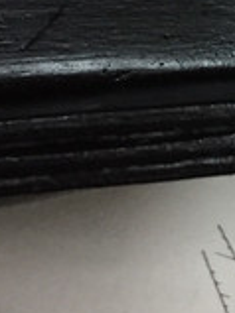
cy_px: -163
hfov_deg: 9.5
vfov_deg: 12.8
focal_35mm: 146
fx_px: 1323
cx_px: 456
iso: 160
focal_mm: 4.15
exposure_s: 1/33
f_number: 2.2
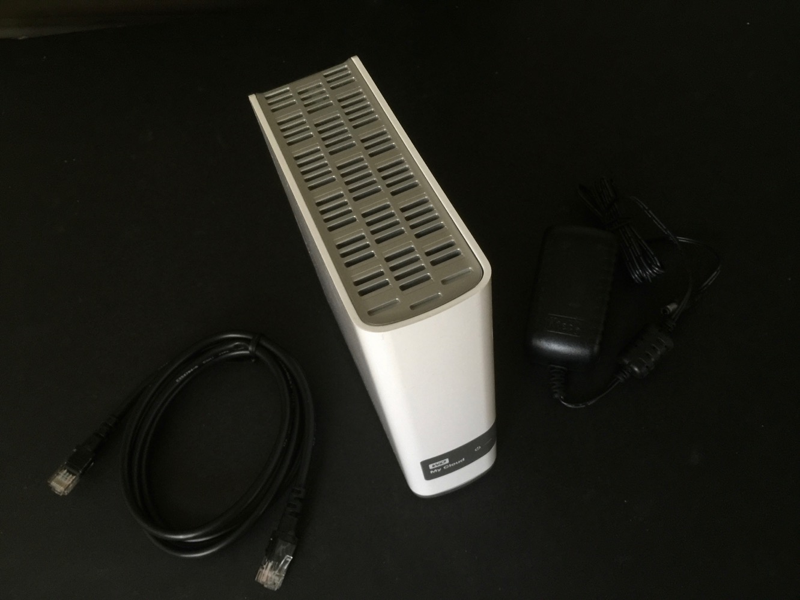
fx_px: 670
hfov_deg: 61.7
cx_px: 400
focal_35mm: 29
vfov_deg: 48.2
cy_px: 300
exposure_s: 1/8
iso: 125
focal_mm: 4.15
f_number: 2.2
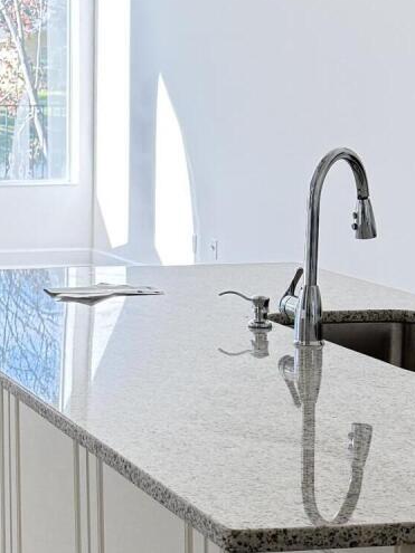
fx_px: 1551
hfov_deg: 14.5
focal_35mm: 97
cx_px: -147
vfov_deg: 20.2
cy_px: 216
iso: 125
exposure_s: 1/228
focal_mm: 6.76
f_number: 1.78
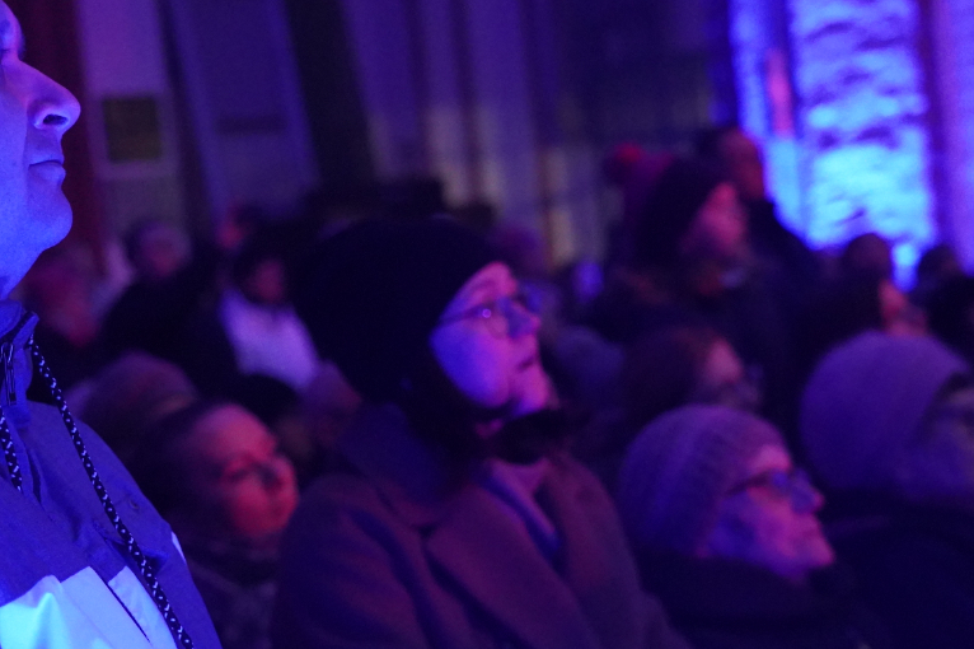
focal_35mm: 90
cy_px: 387
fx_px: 2434
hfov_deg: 22.6
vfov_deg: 15.2
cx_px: 343
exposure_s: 1/100
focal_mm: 53
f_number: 4
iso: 12800
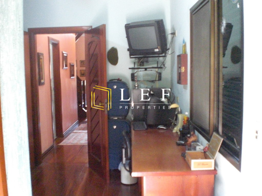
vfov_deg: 37.7
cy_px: 98
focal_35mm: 38
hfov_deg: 49.0
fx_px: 288
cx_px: 131
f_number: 3.1
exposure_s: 1/25
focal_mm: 6.3
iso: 800
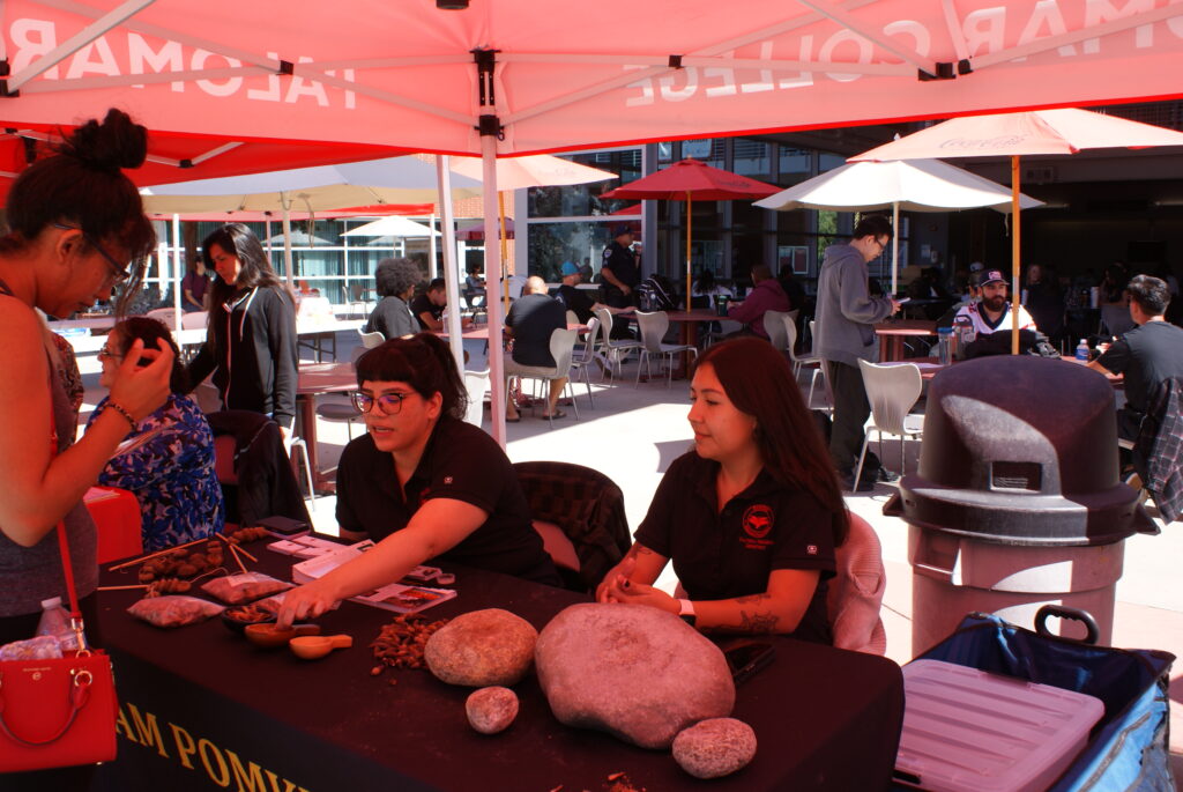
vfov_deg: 43.7
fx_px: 987
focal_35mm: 30
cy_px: 396
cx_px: 592
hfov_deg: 61.9
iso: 100
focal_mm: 20
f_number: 8
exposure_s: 1/80
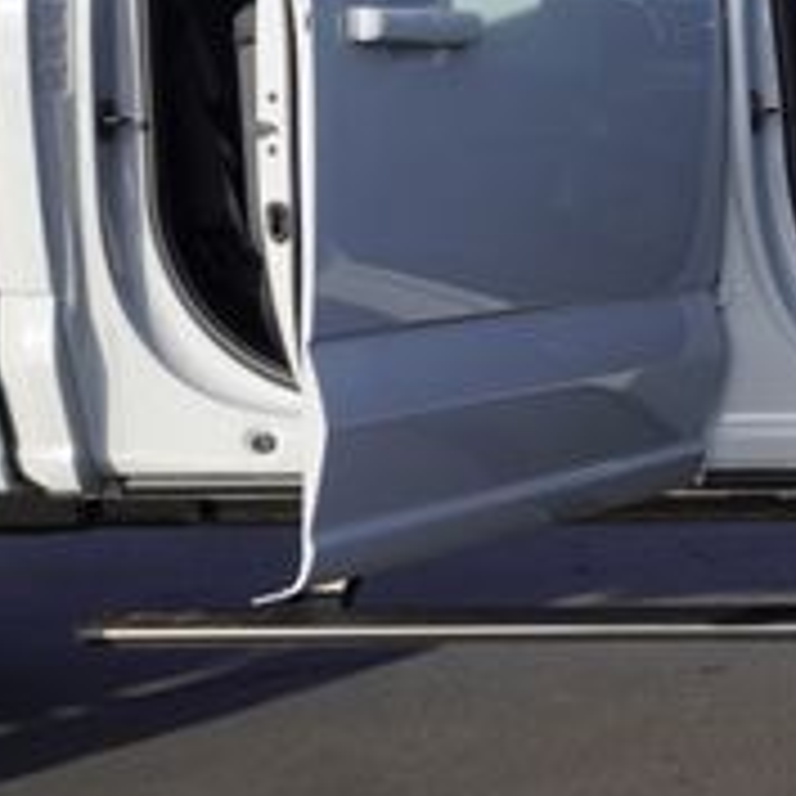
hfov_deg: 14.0
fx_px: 3006
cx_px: 1255
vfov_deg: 15.0
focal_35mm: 116
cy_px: 189
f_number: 8
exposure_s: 1/125
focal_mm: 25
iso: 100
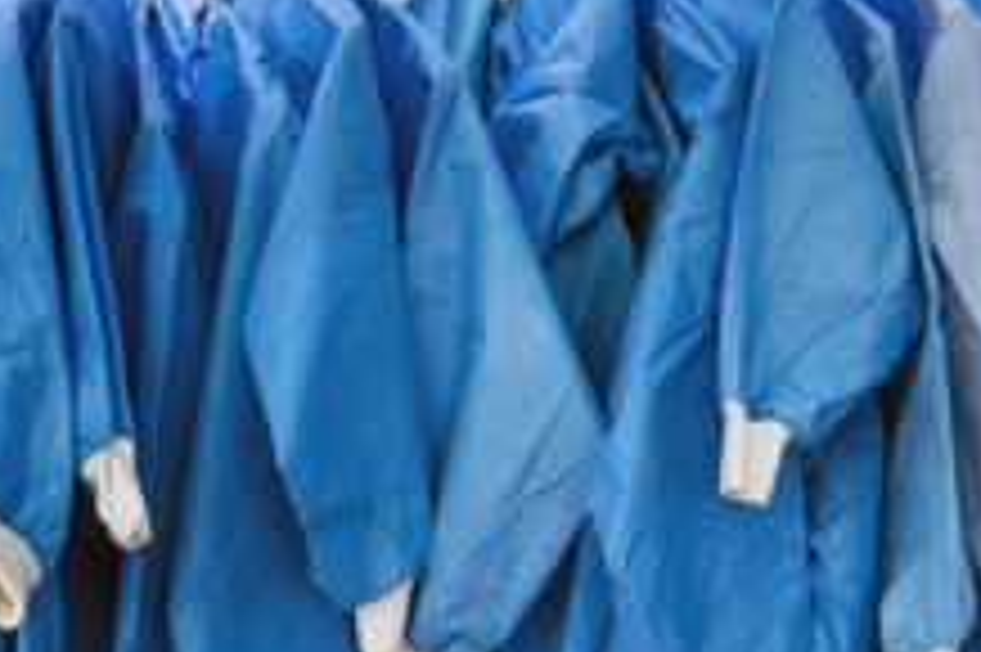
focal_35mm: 64
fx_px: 1743
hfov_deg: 31.3
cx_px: 346
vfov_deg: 20.9
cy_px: 558
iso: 800
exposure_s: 1/1600
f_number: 4.5
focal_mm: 31
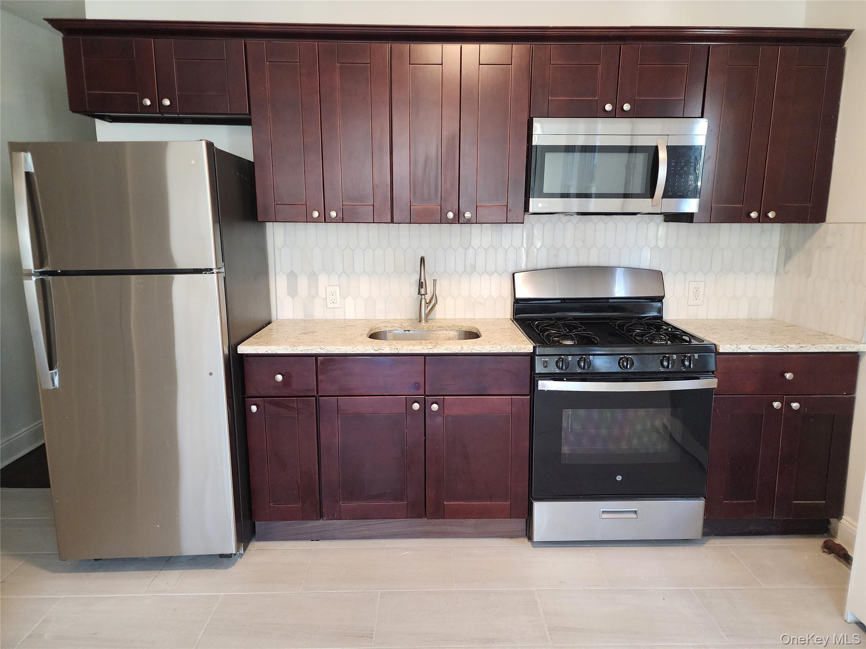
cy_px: 324
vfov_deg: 58.9
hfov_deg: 73.9
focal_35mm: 23
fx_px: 575
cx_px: 433
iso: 500
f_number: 1.8
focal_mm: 6.4
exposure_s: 1/120
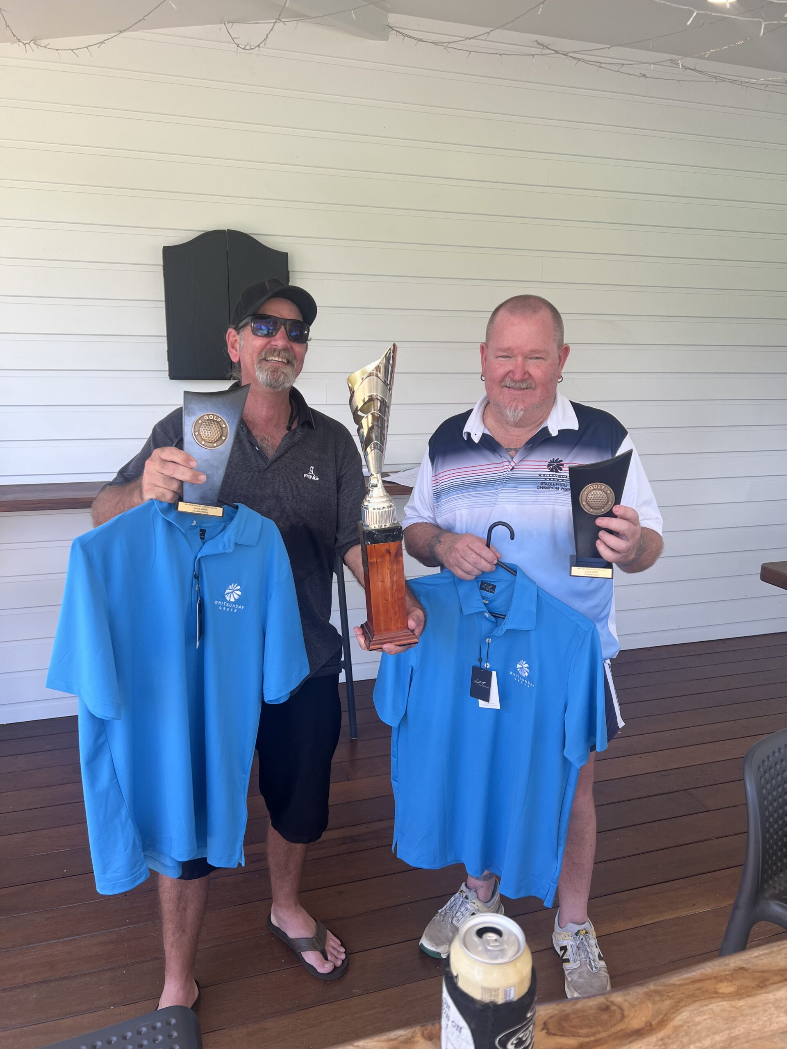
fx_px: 788
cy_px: 524
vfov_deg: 67.3
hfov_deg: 53.1
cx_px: 394
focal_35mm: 26
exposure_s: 1/324
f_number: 1.5
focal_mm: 5.7
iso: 50
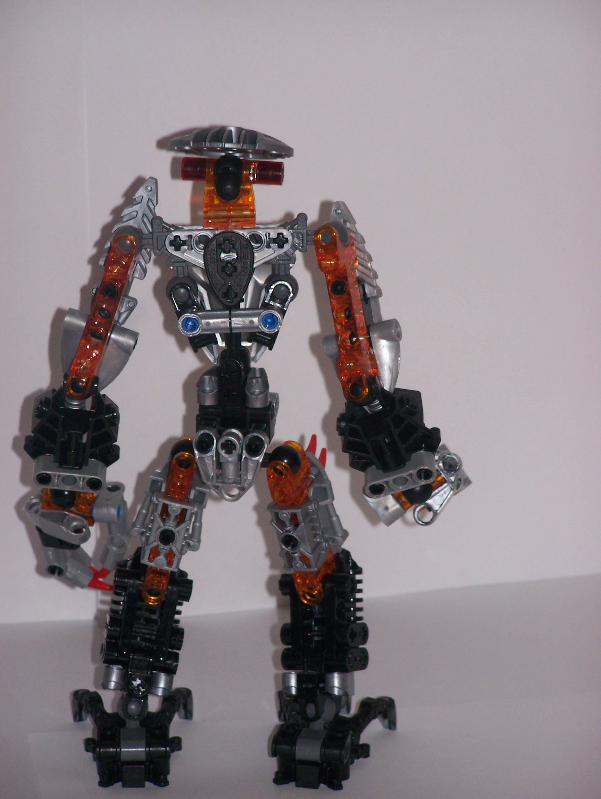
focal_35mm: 189
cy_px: 400
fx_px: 4370
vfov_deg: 10.5
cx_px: 300
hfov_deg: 7.9
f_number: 3.2
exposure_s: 1/125
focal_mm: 31.3
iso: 80
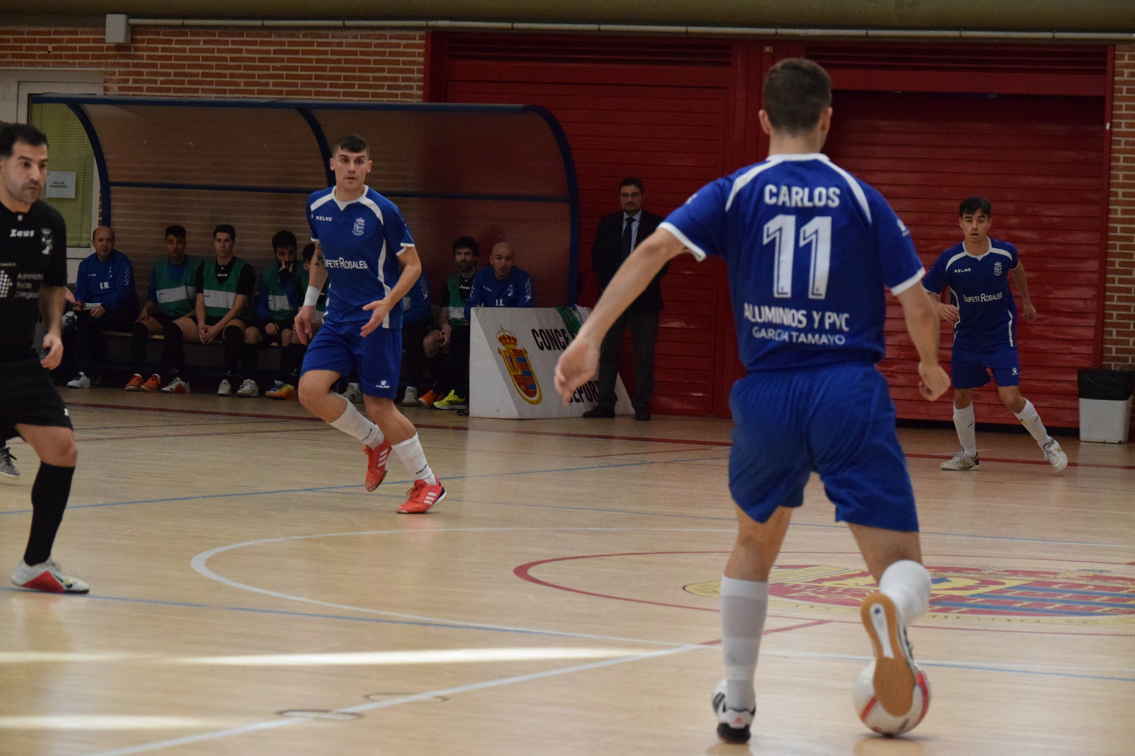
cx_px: 568
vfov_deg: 10.8
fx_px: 4019
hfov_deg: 16.1
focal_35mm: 128
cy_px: 378
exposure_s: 1/1600
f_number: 6.3
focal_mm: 85
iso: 6400
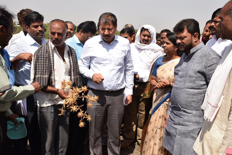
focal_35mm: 40
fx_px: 261
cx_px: 116
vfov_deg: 33.0
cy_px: 78
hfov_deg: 47.9
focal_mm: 27
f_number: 20
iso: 400
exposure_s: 1/250
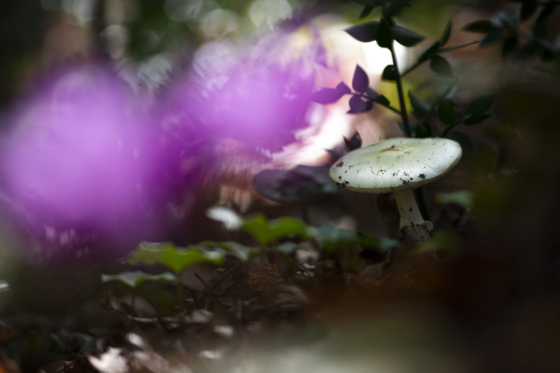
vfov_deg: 8.7
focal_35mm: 158
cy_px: 186
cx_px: 280
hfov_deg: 13.0
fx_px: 2450
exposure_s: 1/250
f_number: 3
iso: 100
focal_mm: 105
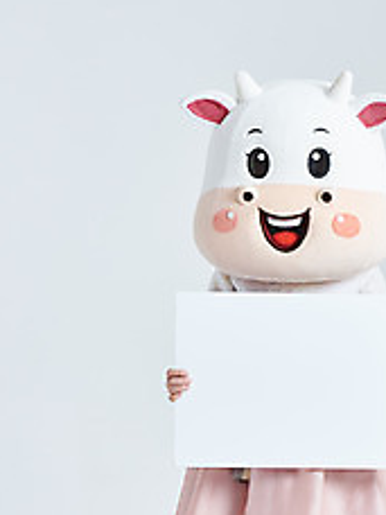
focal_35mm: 152
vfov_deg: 12.9
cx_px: 281
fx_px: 2260
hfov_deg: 9.7
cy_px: 402
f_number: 11
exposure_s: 1/125
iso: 100
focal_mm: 90
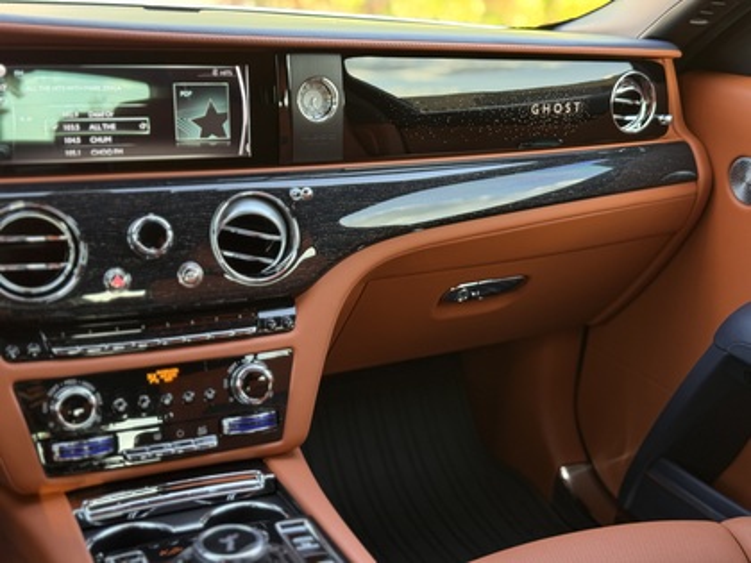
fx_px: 1041
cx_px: 376
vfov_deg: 30.3
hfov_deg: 39.7
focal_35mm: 48
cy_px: 282
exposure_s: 1/60
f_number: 1.78
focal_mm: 6.76
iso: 250
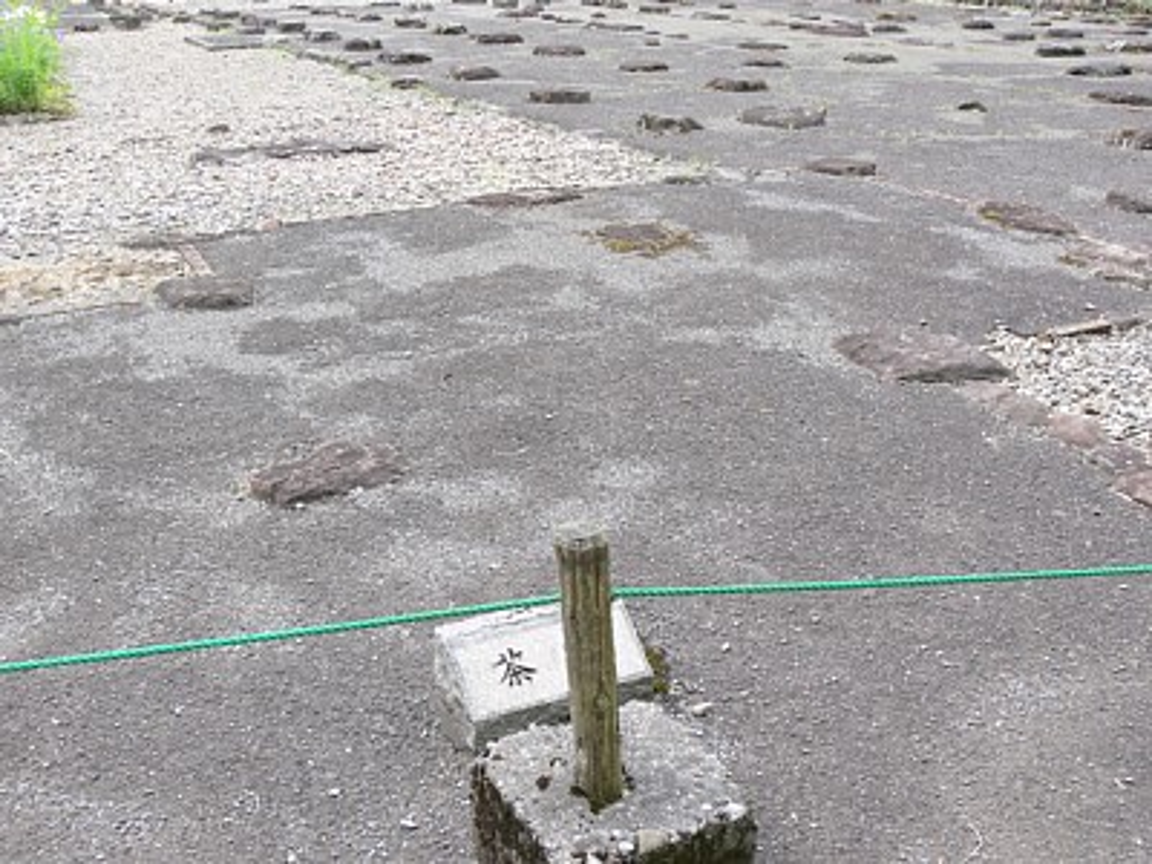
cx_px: 576
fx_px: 1165
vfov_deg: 40.7
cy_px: 432
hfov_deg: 52.6
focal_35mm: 35
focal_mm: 7.4
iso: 80
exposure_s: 1/60
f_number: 4
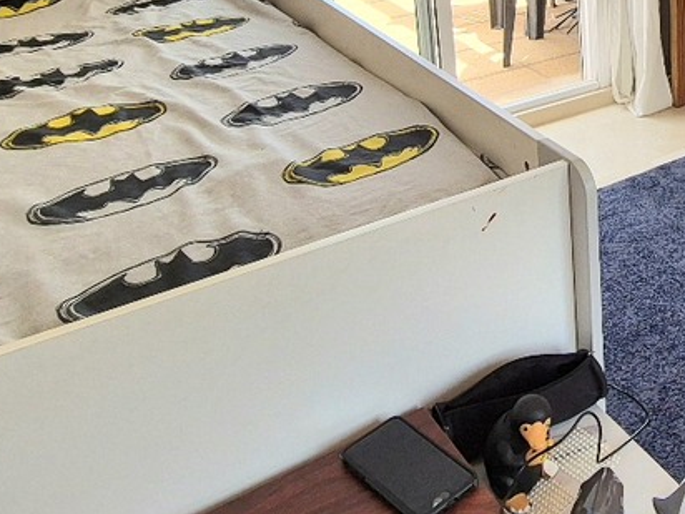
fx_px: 811
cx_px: 710
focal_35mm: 41
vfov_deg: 32.3
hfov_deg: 39.4
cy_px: -4
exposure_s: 1/294
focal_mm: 2.2
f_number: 2.2
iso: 50
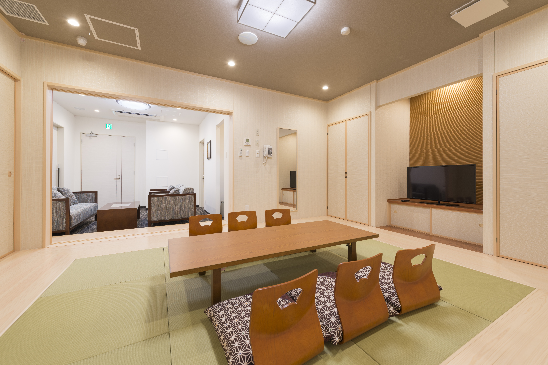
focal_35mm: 14
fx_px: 213
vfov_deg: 81.2
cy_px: 182
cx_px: 274
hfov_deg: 104.3
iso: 100
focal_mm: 14
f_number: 11
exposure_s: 1/1.67
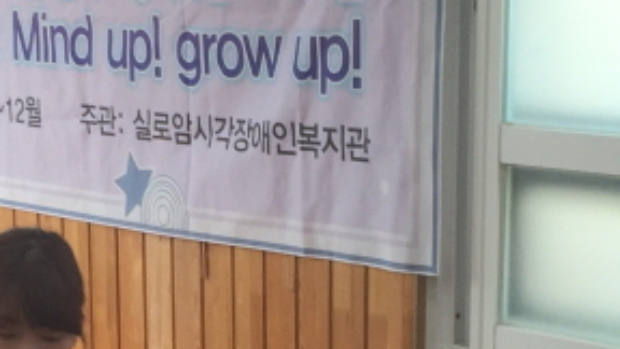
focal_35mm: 125
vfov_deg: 9.5
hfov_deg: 17.1
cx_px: 151
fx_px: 2055
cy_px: 458
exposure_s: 1/60
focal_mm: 4.15
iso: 40
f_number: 2.2
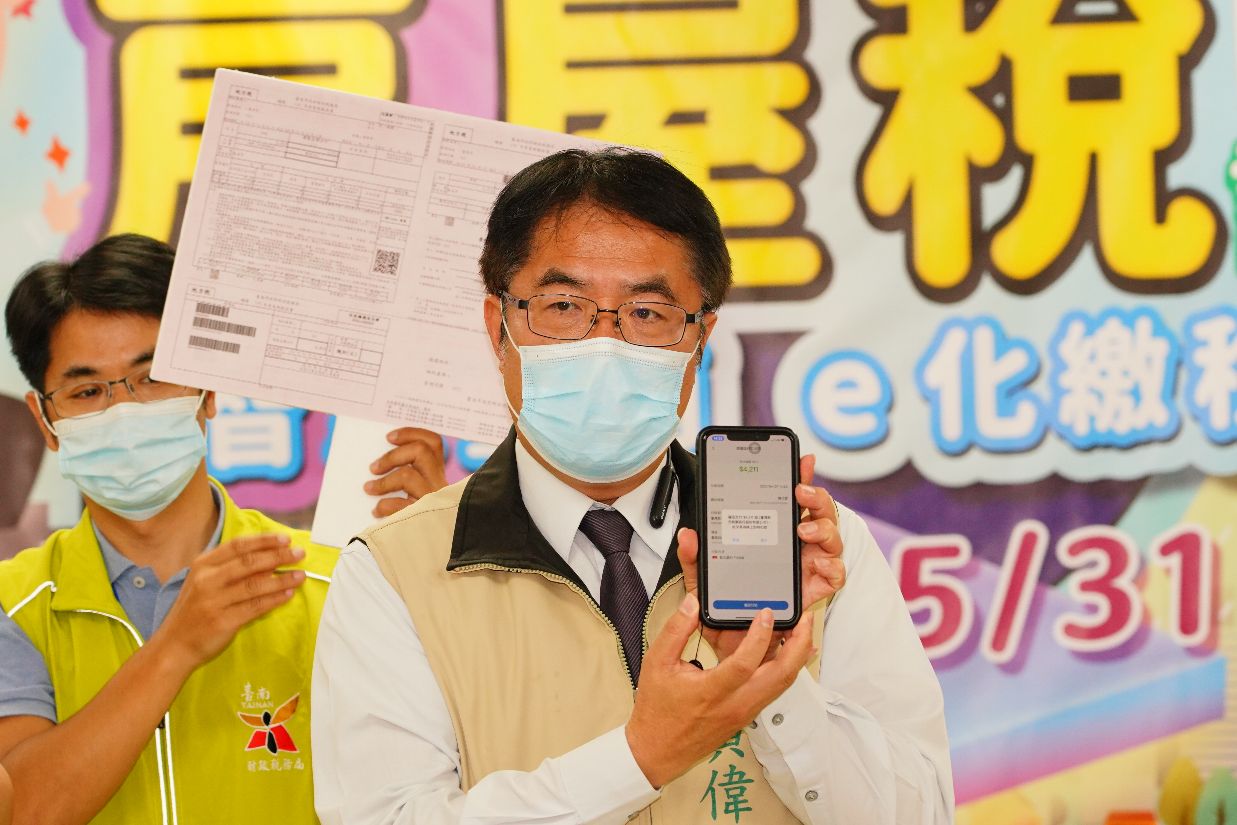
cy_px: 412
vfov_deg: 8.7
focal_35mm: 157
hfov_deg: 13.1
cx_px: 618
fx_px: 5394
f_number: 5
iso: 1600
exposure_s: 1/200
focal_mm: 105
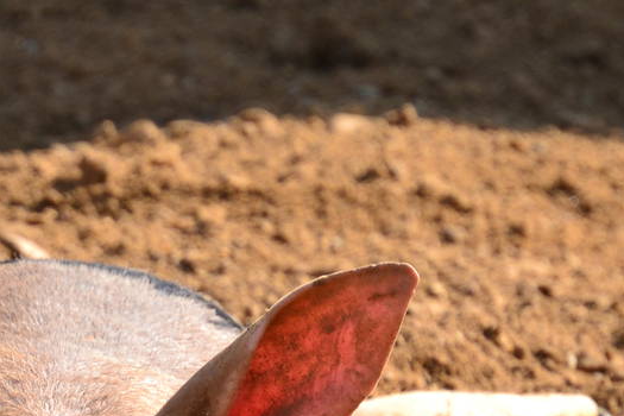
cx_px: 227
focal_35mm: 914
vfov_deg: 1.5
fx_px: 15841
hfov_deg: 2.3
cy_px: 472
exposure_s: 1/200
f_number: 10
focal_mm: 200
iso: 400
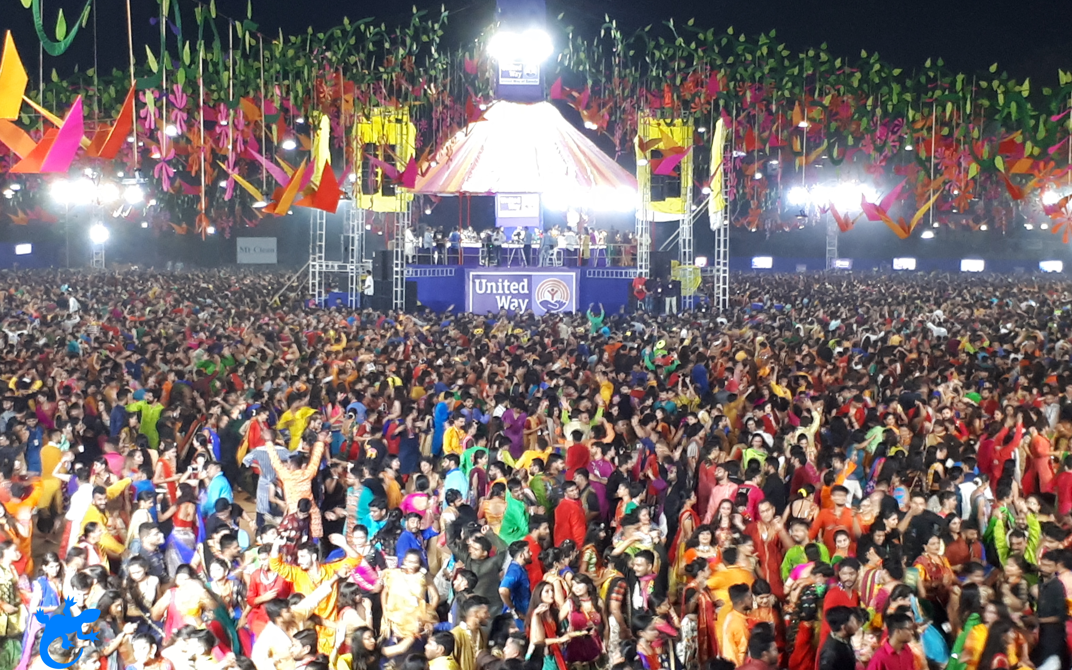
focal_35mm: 29
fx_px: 847
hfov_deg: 64.6
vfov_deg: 43.1
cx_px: 536
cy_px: 329
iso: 160
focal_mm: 3.6
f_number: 1.9
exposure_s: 1/17
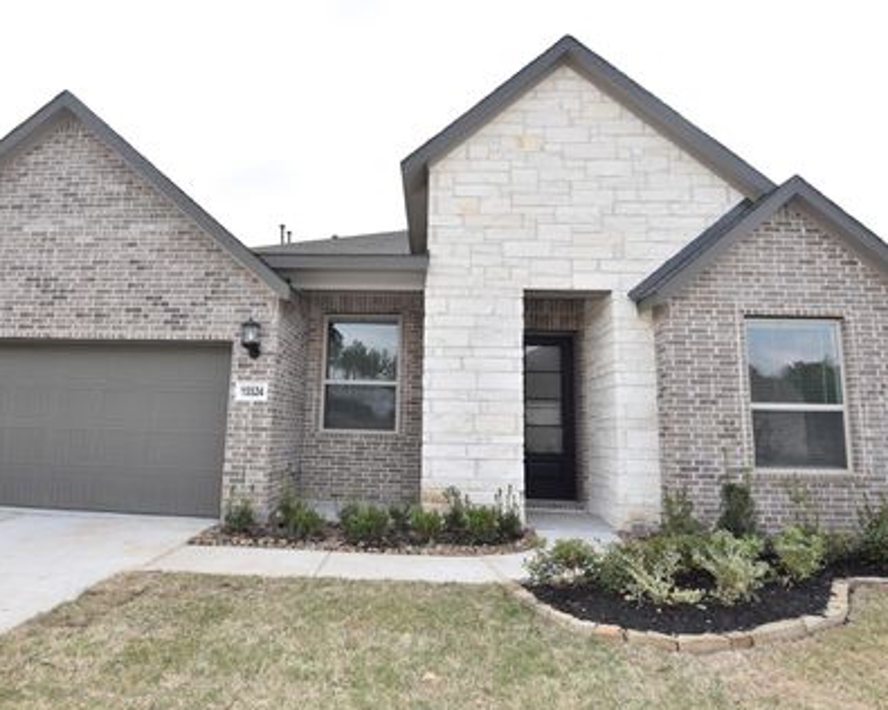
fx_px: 499
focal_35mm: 19
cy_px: 354
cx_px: 398
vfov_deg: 70.9
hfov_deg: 83.0
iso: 100
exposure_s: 1/160
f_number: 6.3
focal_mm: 16
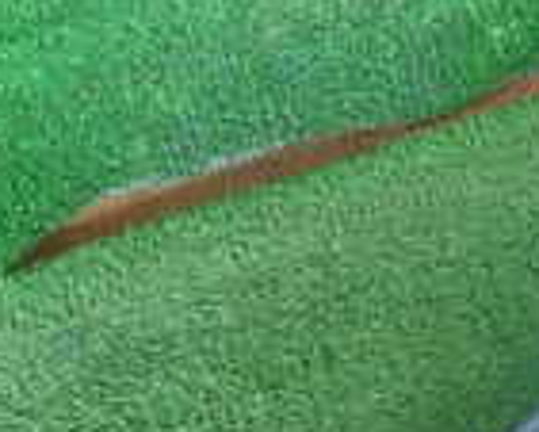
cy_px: 241
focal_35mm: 166
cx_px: 879
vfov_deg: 9.3
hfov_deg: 11.0
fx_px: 2650
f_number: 2.8
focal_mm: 7.34
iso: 200
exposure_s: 1/40
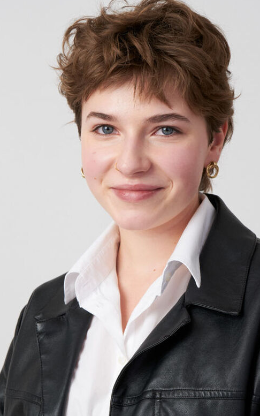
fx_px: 1269
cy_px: 251
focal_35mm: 112
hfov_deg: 11.7
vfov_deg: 18.6
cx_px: 153
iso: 160
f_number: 8
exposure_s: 1/125
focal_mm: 56
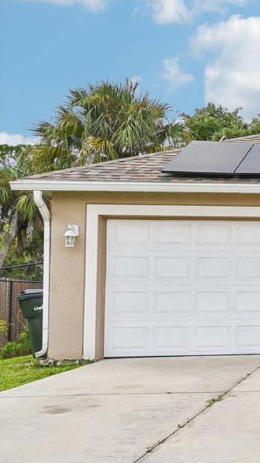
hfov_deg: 15.9
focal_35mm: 54
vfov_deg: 38.3
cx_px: 555
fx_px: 665
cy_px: 213
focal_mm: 21.5
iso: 400
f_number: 8
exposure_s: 1/1000
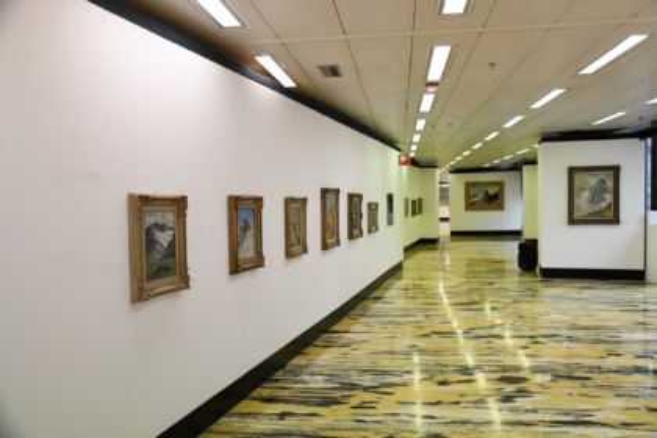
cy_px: 219
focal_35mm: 30
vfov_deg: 43.6
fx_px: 547
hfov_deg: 61.9
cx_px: 328
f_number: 6.3
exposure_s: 1/250
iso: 5000
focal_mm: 30
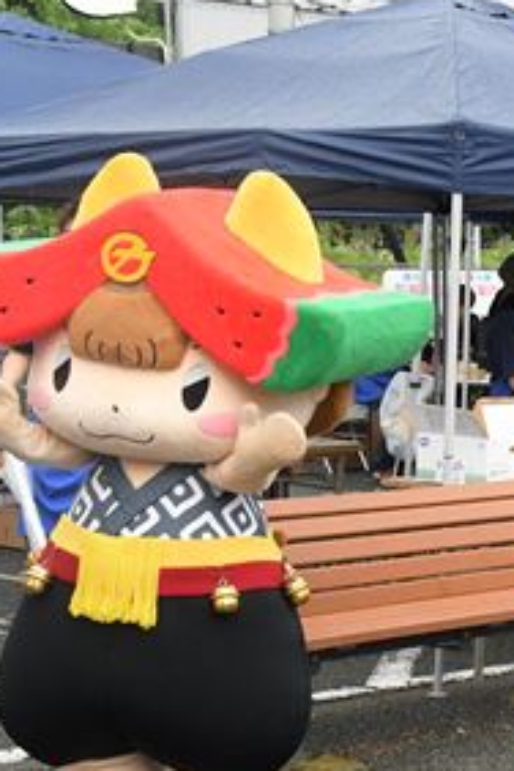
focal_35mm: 117
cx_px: 623
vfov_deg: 17.5
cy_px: 335
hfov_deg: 11.5
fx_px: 2506
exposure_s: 1/320
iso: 3200
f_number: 9
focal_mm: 44
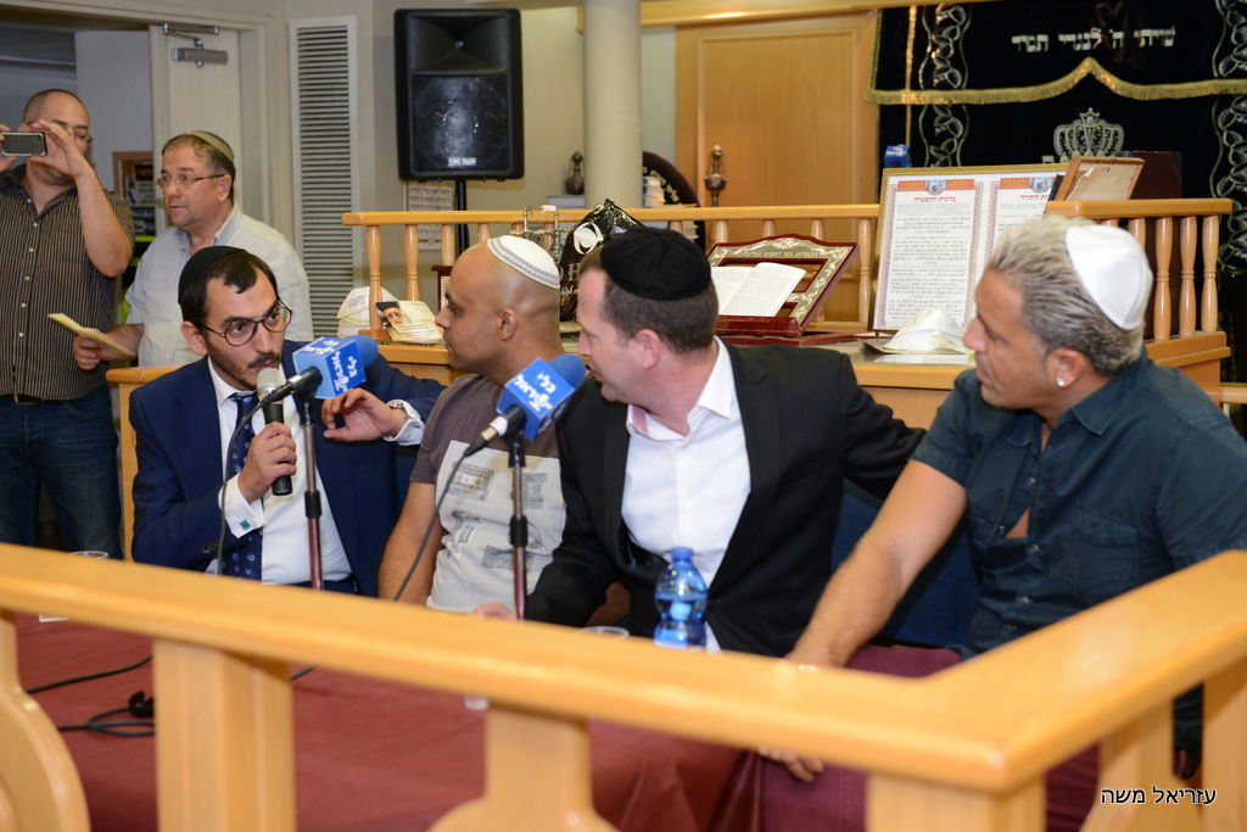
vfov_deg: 24.6
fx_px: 1905
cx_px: 624
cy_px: 416
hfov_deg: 36.2
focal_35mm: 55
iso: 1250
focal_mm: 55
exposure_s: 1/100
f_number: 4
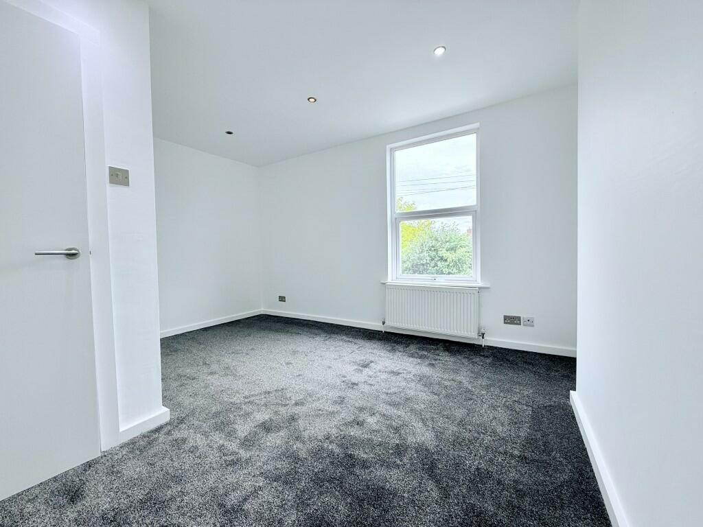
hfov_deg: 102.1
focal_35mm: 14
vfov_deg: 85.7
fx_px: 284
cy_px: 264
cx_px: 352
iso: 80
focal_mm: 2.22
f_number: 2.2
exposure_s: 1/99
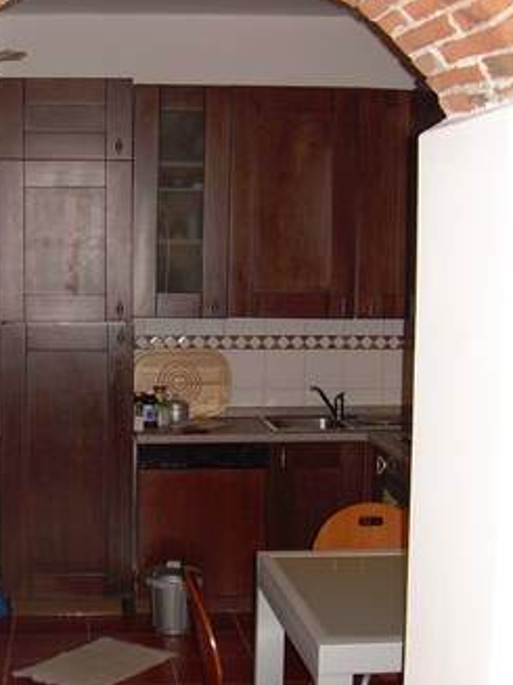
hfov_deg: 22.9
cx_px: 200
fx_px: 1265
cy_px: 362
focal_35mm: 64
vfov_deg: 30.3
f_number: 2.8
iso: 168
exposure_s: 1/60
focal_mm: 6.3
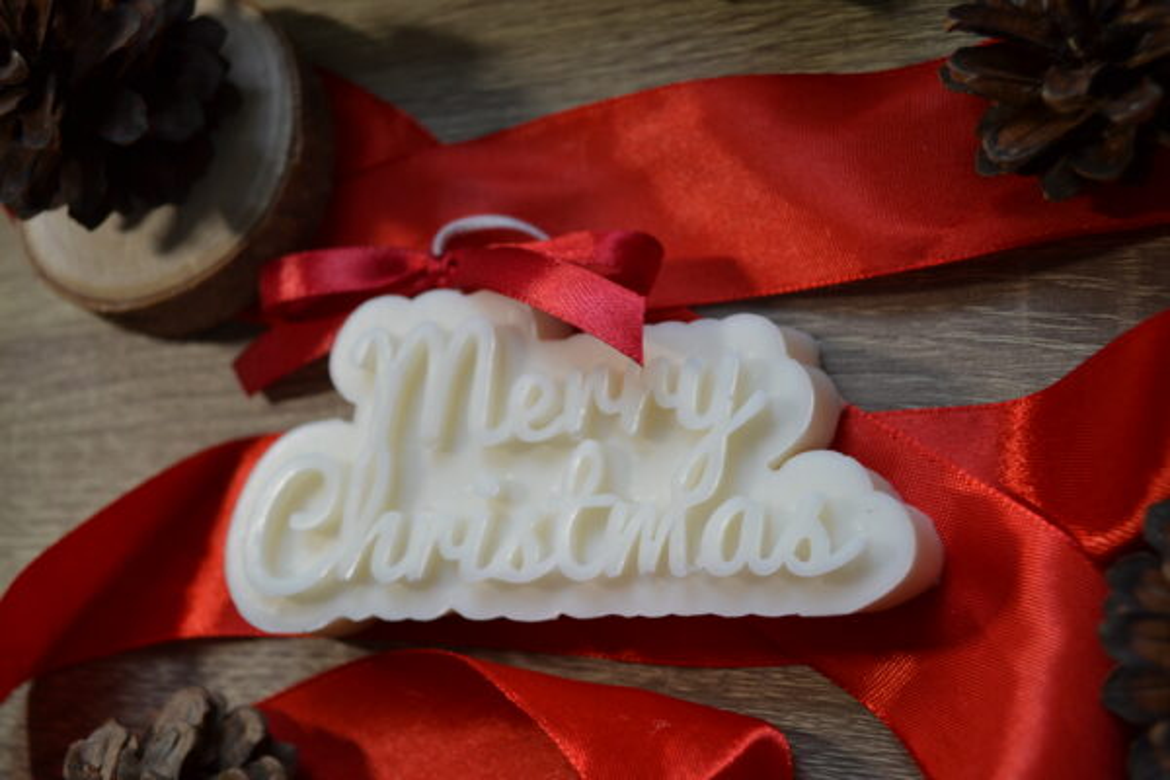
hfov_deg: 53.1
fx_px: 1170
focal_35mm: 36
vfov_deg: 36.9
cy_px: 390
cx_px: 585
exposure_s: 1/80
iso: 400
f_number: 4.5
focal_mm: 24
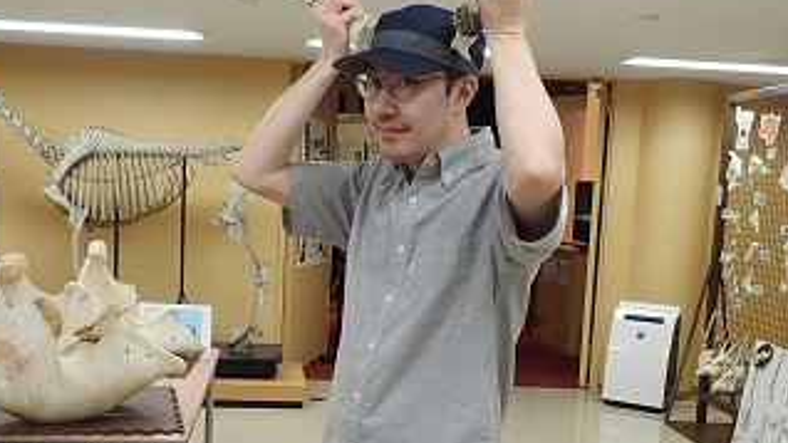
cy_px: 304
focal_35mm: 48
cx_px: 367
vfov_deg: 24.8
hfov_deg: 42.9
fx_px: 1003
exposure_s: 1/60
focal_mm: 4.5
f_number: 2.8
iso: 100
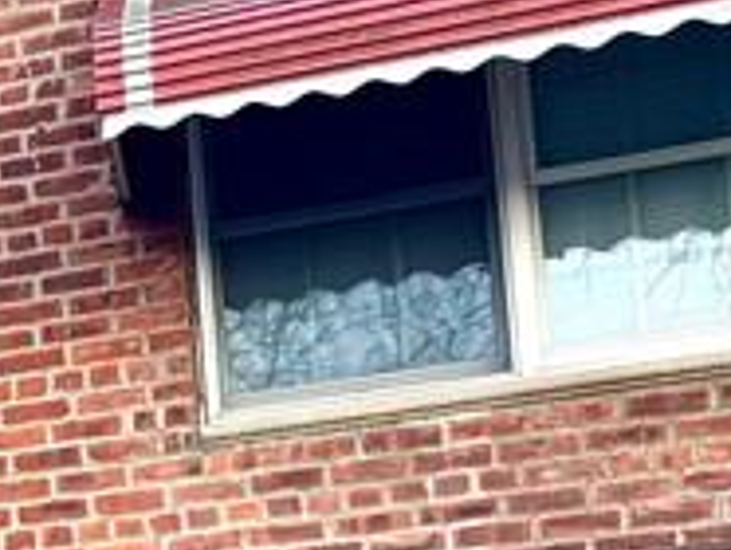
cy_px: 959
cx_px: -1269
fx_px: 2791
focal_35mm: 132
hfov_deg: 11.2
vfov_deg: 10.6
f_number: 1.78
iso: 80
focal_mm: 6.76
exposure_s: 1/126
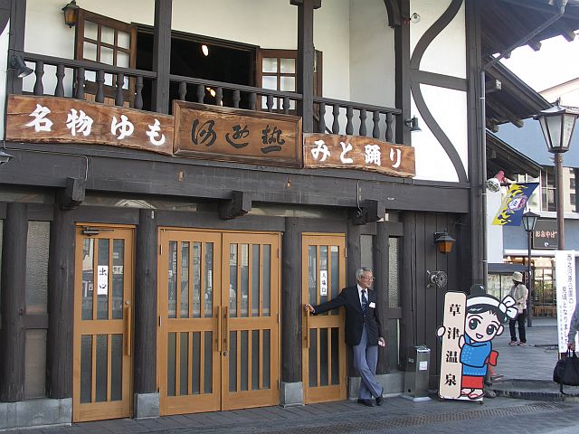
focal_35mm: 32
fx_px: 535
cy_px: 217
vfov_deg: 44.2
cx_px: 290
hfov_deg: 56.8
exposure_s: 1/100
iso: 50
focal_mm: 8.3
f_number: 3.2
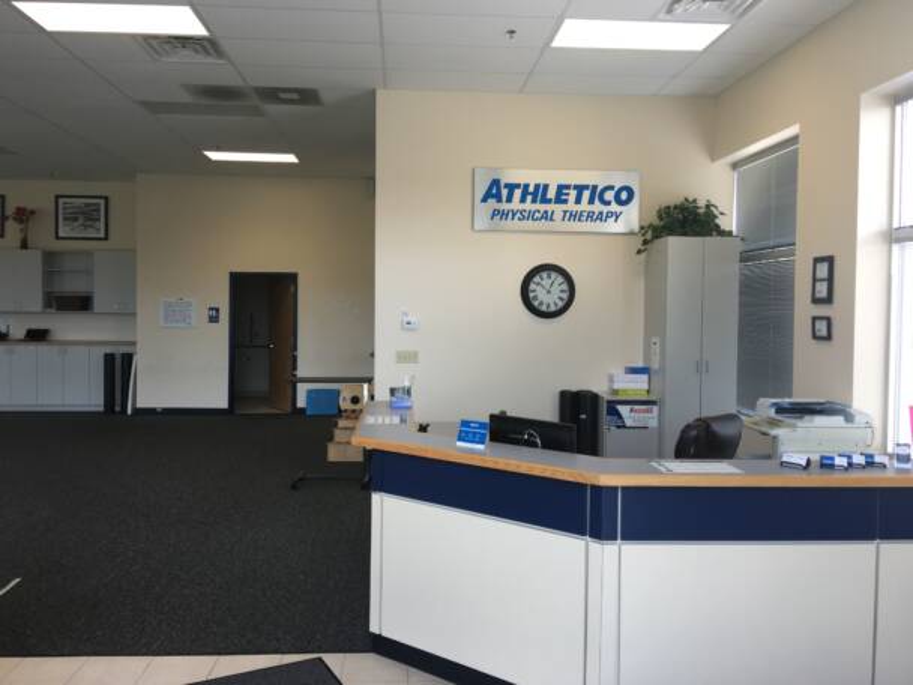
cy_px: 342
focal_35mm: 29
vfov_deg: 48.2
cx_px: 456
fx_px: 765
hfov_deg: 61.7
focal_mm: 4.15
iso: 32
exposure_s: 1/60
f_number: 2.2
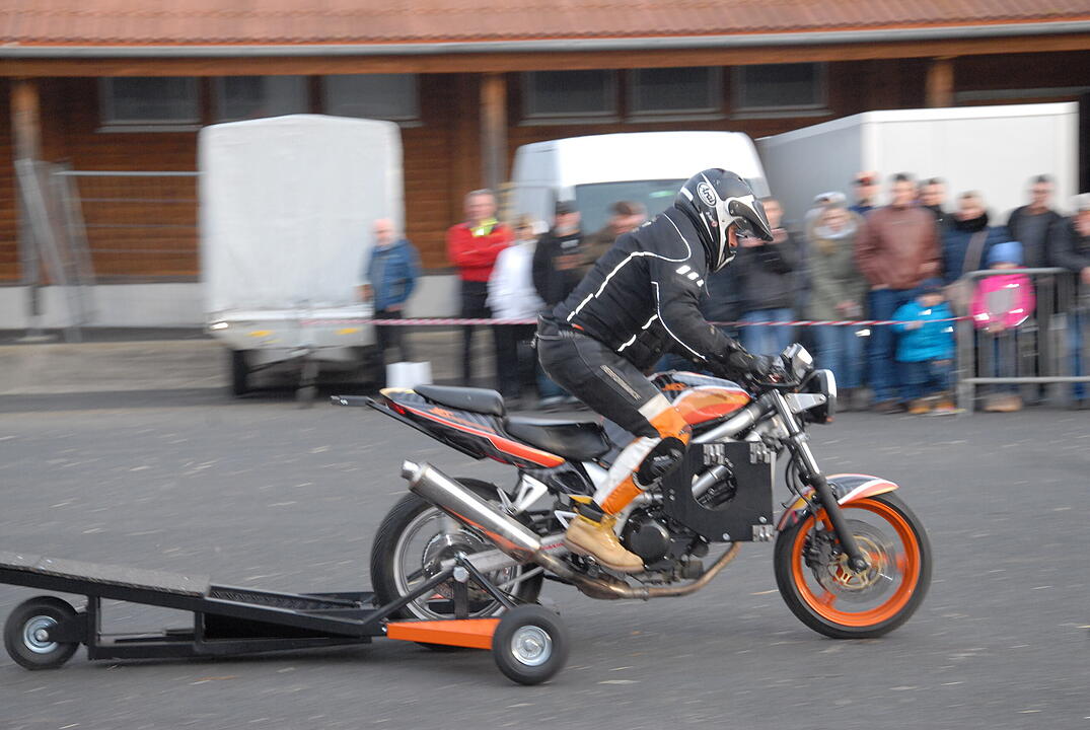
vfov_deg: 14.8
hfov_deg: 21.9
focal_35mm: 93
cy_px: 365
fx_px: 2820
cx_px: 545
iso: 640
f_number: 8
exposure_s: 1/160
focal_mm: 62
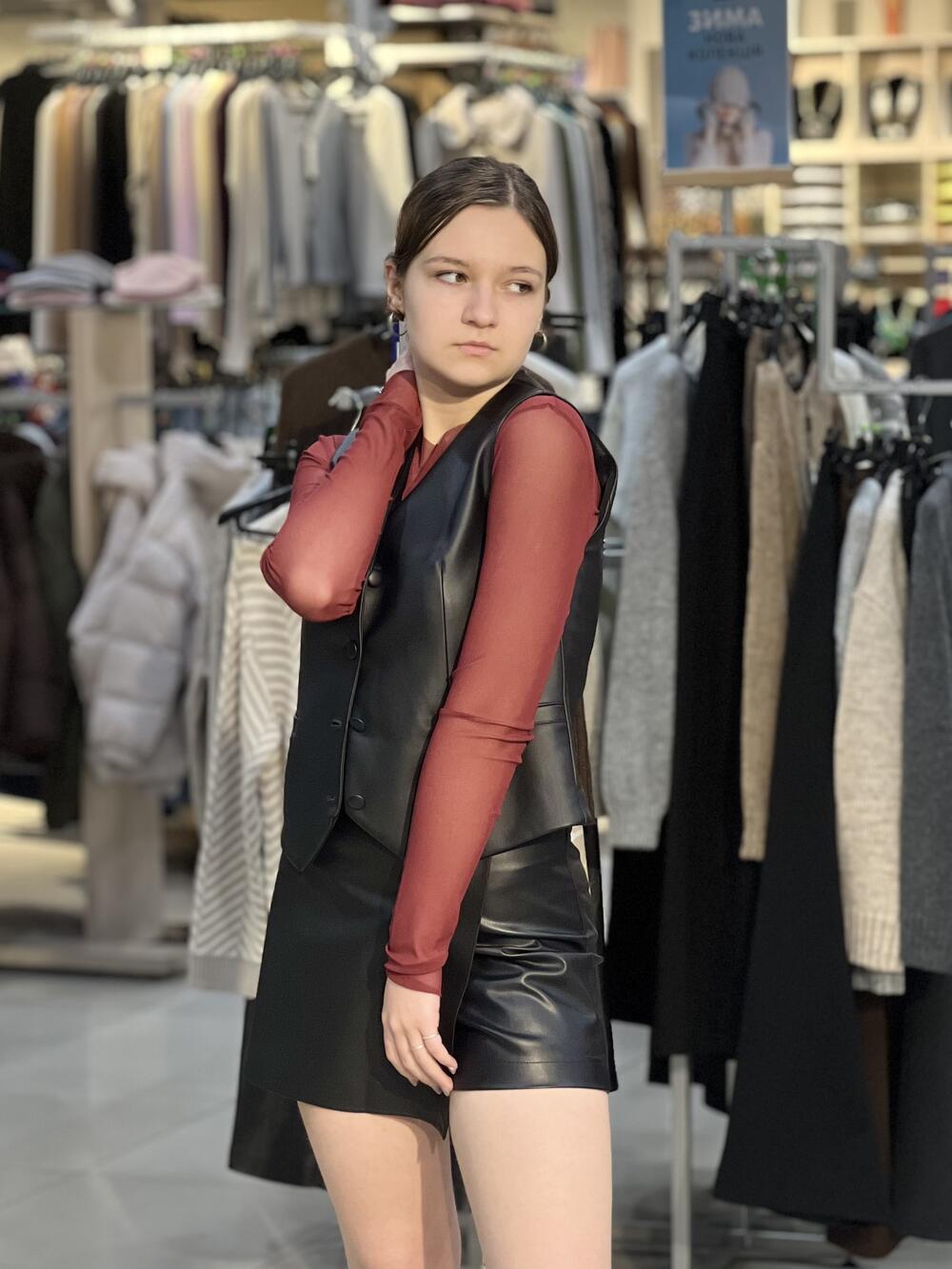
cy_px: 634
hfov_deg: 19.1
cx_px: 476
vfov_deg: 25.3
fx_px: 2823
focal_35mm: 77
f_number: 2.8
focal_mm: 9
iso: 160
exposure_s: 1/50
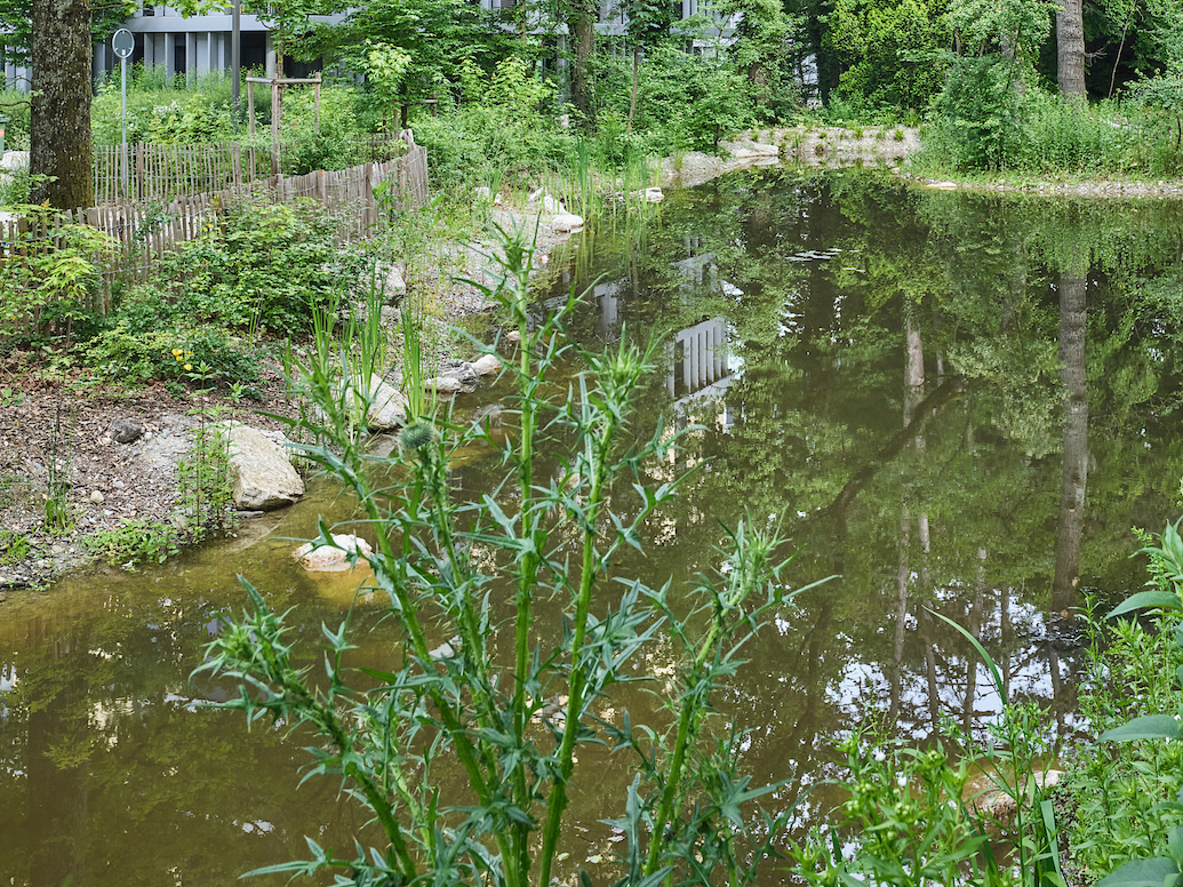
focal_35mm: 51
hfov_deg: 37.0
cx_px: 820
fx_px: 1743
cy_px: 16
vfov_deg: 27.1
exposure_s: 1/100
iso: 400
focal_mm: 27.4
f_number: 9
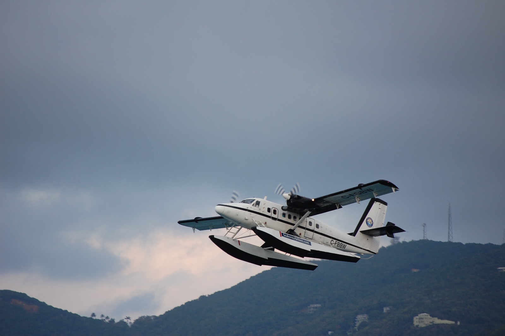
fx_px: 4204
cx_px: 252
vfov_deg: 4.6
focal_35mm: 300
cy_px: 168
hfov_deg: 6.9
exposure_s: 1/400
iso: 400
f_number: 5.6
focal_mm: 200
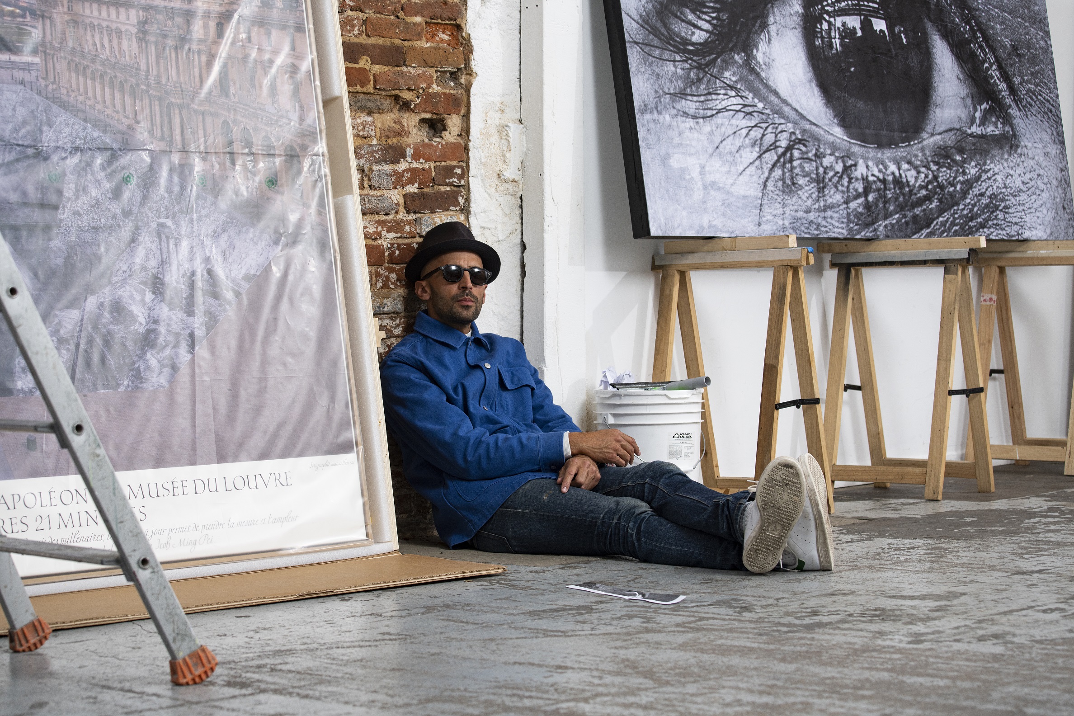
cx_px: 537
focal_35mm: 75
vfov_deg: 18.2
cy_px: 358
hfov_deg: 27.0
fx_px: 2237
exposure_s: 1/200
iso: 400
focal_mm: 75
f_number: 5.6
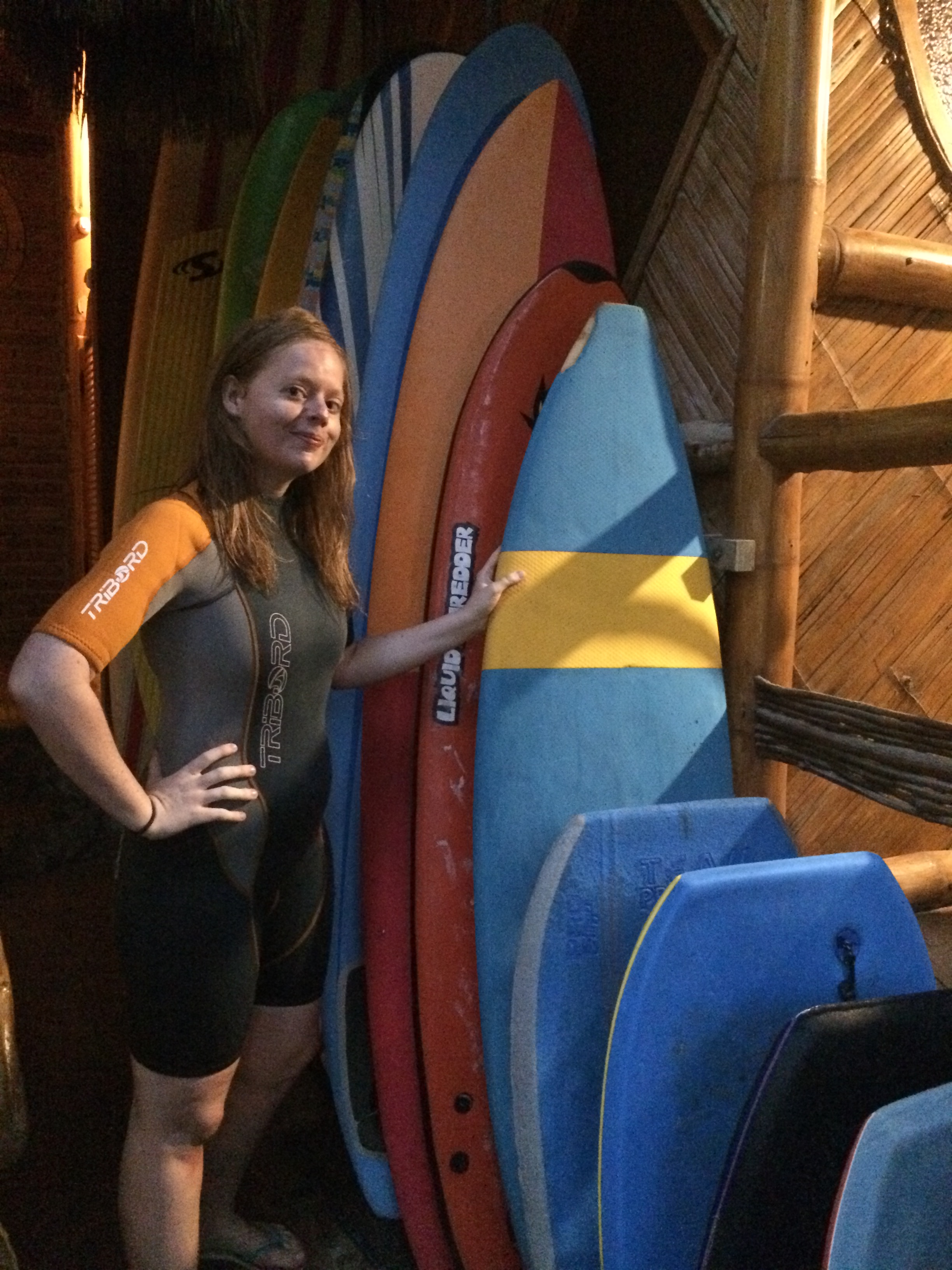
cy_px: 635
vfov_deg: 61.7
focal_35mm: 29
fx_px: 1063
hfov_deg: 48.2
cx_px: 476
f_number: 2.2
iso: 2000
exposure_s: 1/15
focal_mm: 4.15
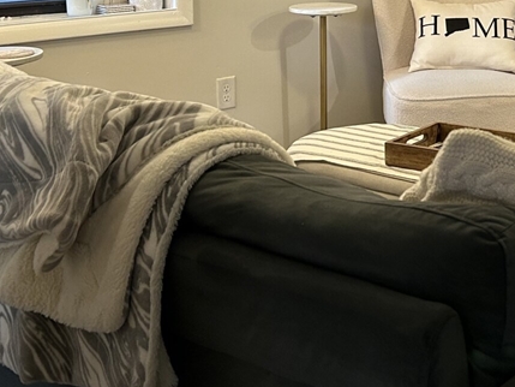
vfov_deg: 22.0
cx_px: 475
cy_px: -67
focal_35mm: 62
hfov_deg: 29.7
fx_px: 923
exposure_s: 1/60
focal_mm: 5.7
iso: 160
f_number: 1.5
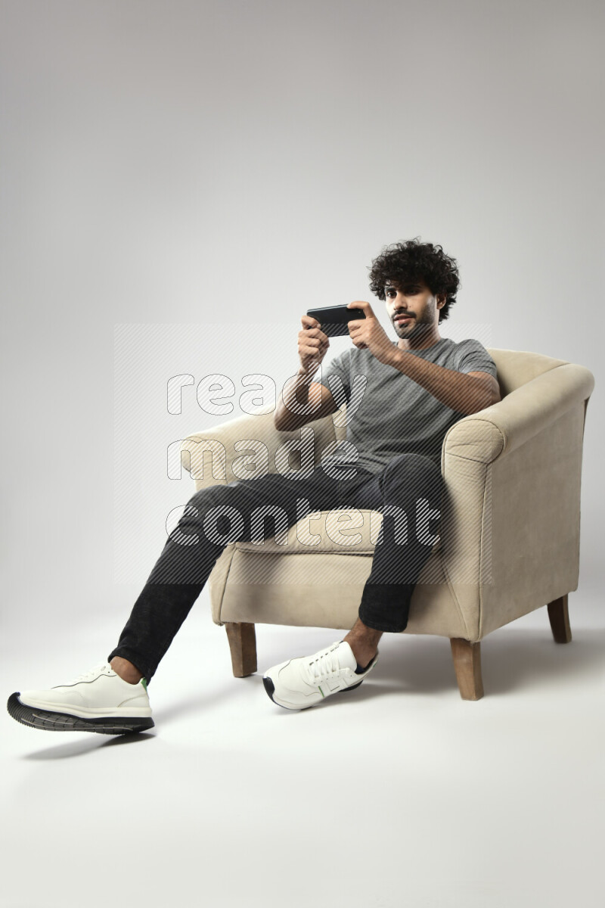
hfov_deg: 41.1
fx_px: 807
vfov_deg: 58.7
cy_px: 454
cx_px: 302
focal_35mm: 32
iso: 400
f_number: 5
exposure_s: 1/125
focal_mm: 32
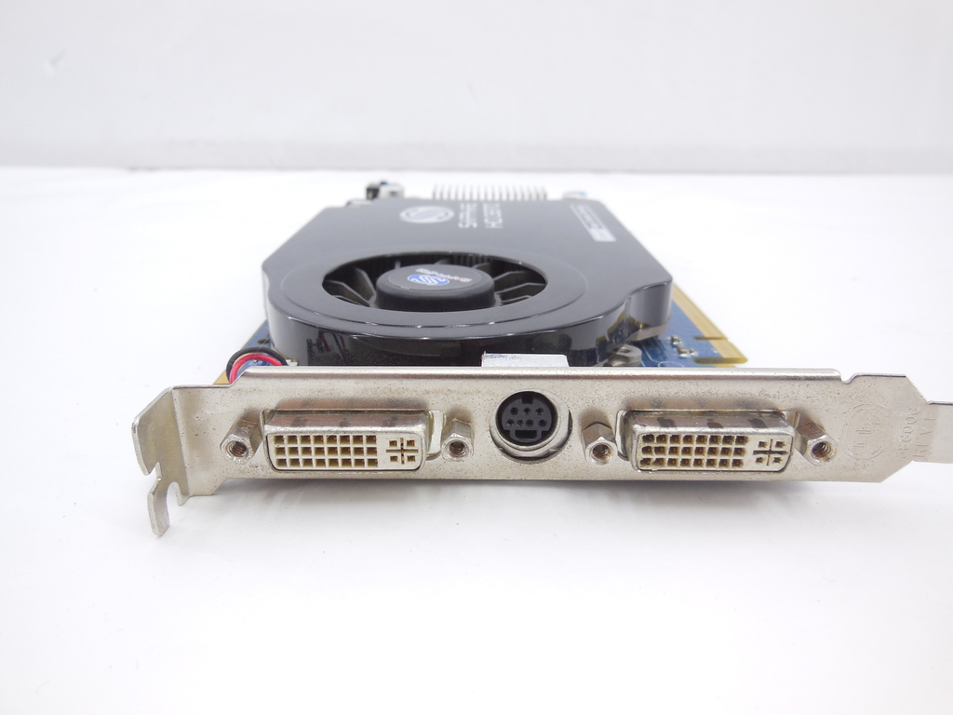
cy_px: 358
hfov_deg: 69.4
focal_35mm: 25
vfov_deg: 54.9
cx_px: 476
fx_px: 688
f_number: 3.1
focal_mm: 4.5
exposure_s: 1/80
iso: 125
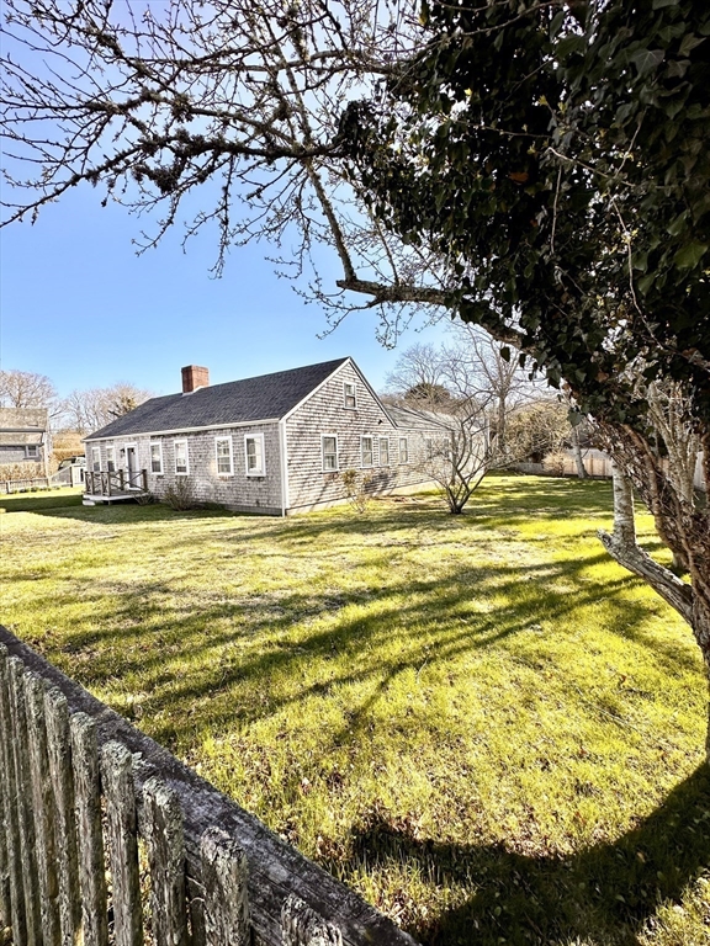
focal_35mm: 14
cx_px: 355
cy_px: 473
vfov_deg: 102.1
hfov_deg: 85.7
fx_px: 383
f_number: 2.2
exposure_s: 1/955
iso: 40
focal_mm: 2.22
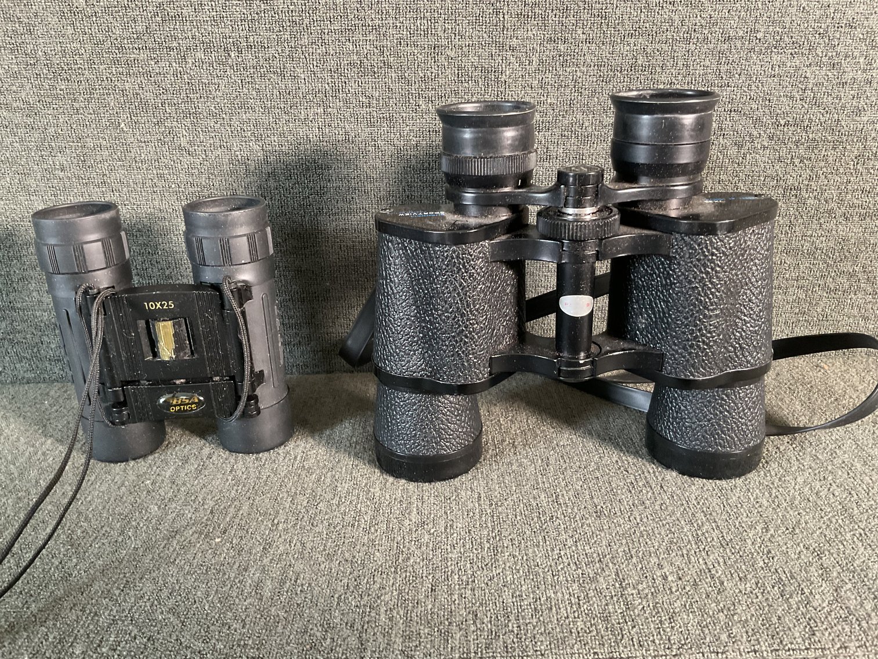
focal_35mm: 29
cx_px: 439
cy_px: 330
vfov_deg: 48.2
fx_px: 736
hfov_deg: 61.7
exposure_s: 1/40
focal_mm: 3
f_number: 1.8
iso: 320
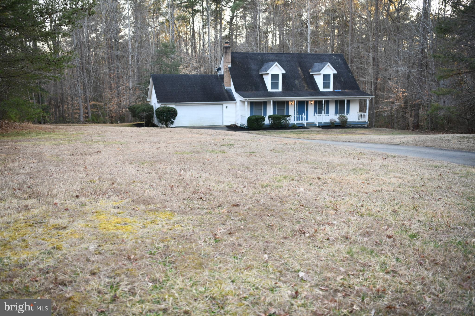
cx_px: 238
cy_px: 158
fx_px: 475
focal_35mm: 36
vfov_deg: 36.9
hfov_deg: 53.1
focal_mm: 36
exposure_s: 1/125
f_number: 2.8
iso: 200
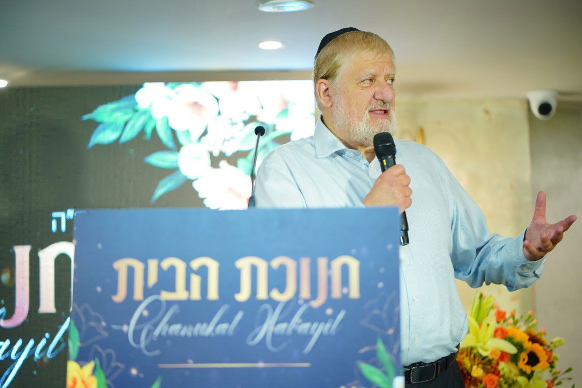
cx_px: 291
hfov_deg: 23.9
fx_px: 1374
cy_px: 194
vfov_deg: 16.1
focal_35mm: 85
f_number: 2
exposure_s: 1/160
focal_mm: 85
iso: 640
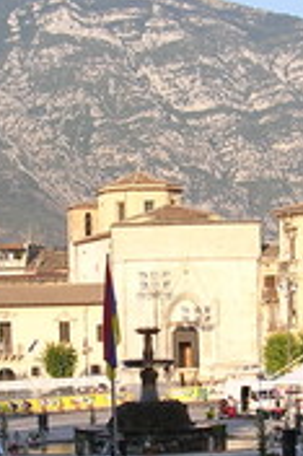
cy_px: 343
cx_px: 111
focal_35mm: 127
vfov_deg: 16.1
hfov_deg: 10.8
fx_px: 1606
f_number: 3
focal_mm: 6.6
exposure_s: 1/484
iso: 100
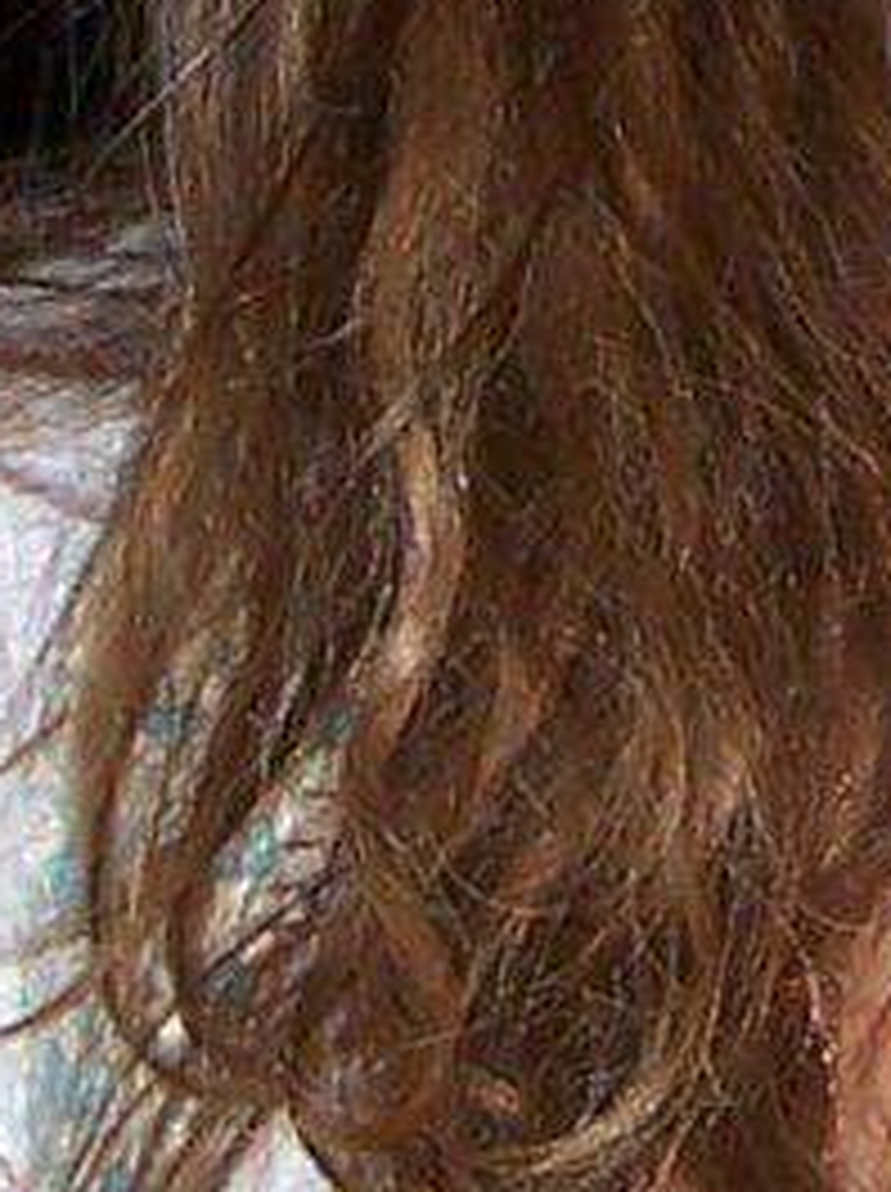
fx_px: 8876
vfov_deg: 7.6
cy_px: -439
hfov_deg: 5.7
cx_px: 810
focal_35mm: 258
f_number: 2.8
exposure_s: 1/60
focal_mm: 6.7
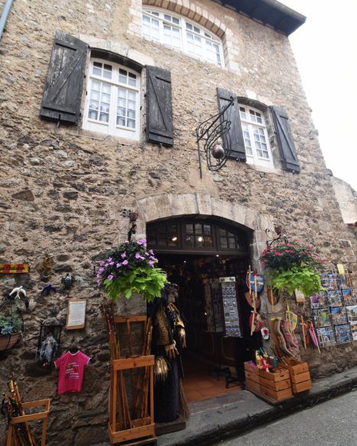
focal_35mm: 17
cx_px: 178
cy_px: 206
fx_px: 225
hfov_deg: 77.0
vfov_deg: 89.5
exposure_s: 1/160
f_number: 6.3
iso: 400
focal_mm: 10
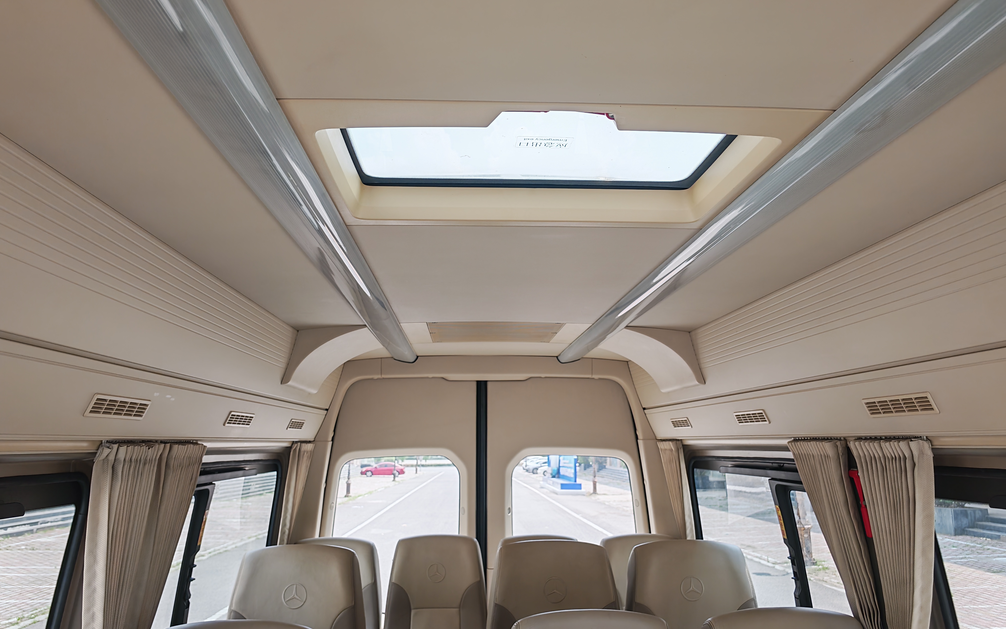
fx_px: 713
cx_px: 506
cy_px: 286
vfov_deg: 47.5
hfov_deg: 70.4
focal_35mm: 26
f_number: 2
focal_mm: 6.83
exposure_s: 1/130
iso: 50
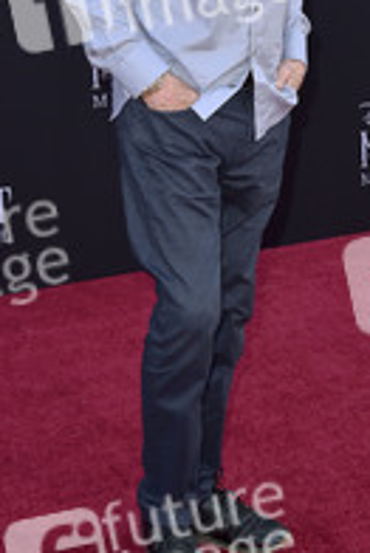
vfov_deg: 19.1
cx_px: 233
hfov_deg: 12.9
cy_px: 127
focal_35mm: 106
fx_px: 1631
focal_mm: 52
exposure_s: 1/250
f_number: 7.1
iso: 400
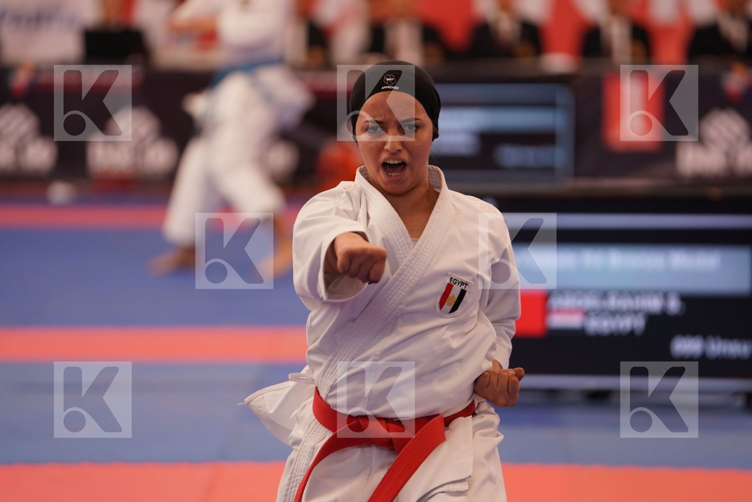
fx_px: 4177
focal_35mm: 200
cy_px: 251
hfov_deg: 10.3
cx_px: 376
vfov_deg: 6.9
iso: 640
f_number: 2.8
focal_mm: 200
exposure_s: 1/500
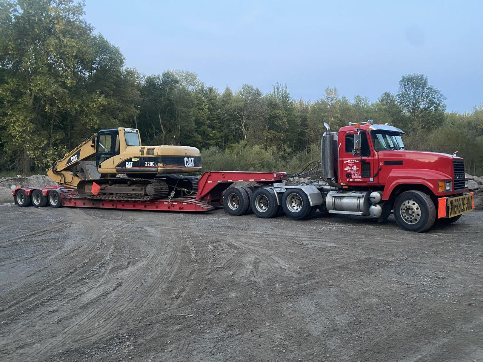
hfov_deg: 67.3
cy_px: 181
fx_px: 363
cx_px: 242
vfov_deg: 53.1
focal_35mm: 26
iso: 640
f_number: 1.8
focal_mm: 4.25
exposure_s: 1/30
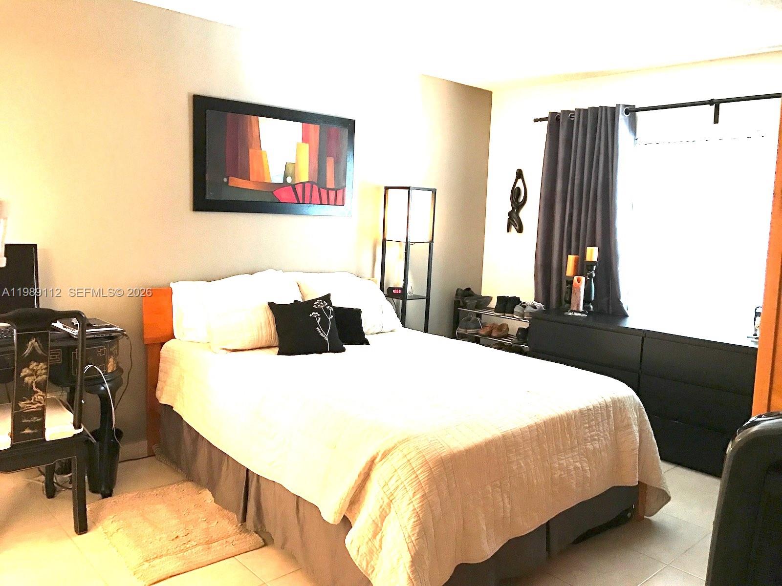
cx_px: 391
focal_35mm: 28
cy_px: 293
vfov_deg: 49.7
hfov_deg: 63.4
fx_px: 633
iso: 80
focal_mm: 3.99
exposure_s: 1/15
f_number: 1.8
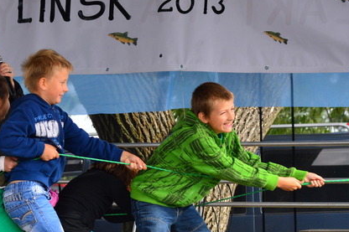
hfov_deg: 11.4
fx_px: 1735
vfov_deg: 7.7
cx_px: 61
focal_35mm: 179
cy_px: 175
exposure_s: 1/320
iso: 400
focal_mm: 70
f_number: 5
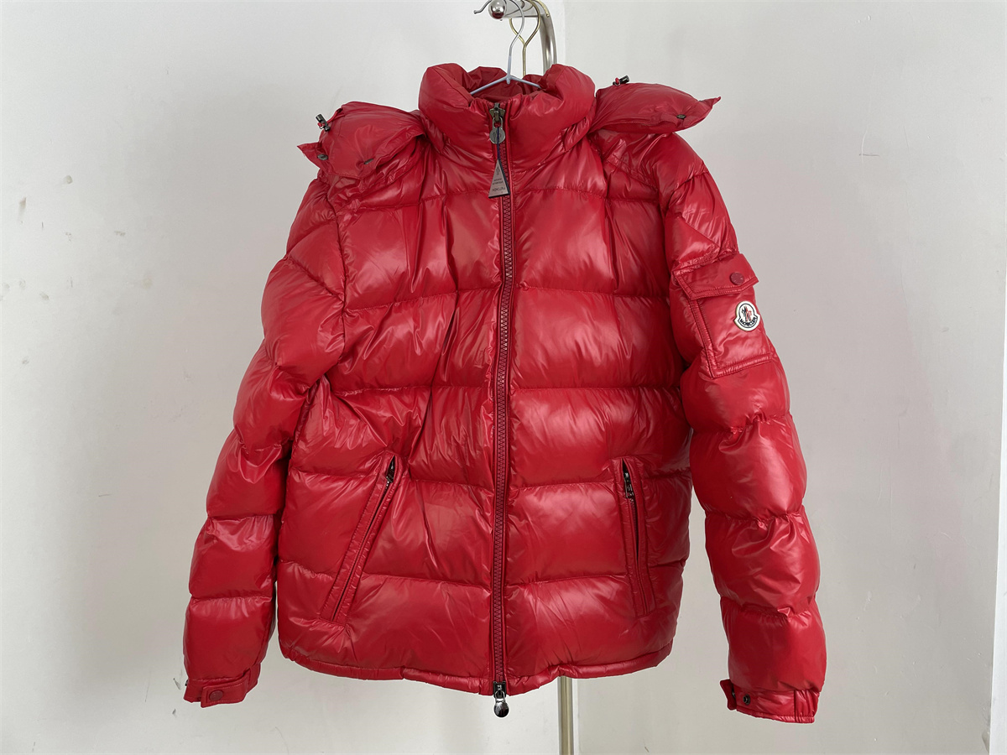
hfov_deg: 67.3
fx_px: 756
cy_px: 378
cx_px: 504
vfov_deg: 53.1
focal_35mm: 26
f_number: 1.6
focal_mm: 4.2
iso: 50
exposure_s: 1/100
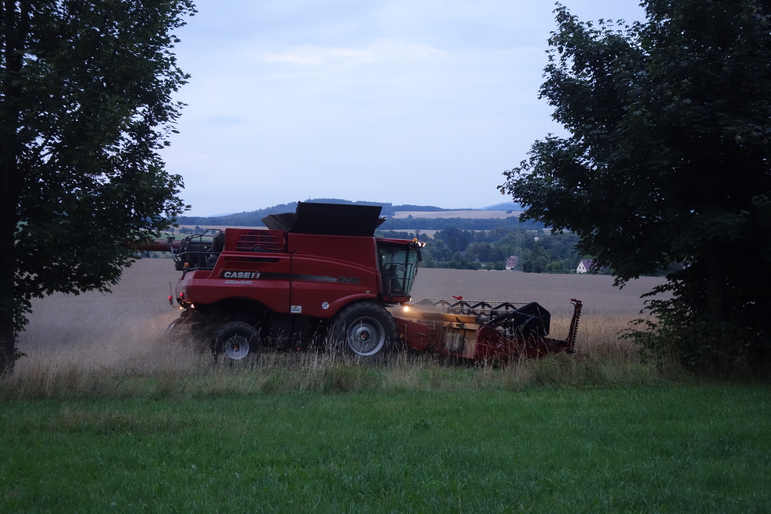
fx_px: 1092
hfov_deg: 38.9
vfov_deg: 26.5
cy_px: 257
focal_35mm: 51
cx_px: 386
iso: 640
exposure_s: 1/60
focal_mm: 18.88
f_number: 3.2
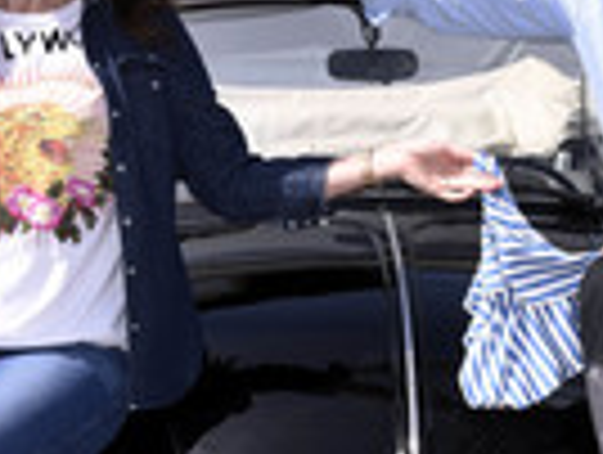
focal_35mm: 129
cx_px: 587
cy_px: 378
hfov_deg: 15.0
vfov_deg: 11.5
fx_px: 2251
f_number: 13
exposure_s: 1/160
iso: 320
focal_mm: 40
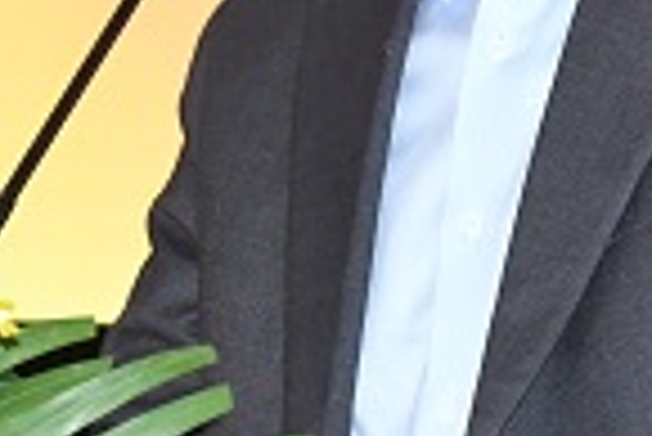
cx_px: 324
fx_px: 6146
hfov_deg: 6.1
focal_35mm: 339
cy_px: -175
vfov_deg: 4.0
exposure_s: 1/100
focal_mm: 55
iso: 4500
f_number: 8
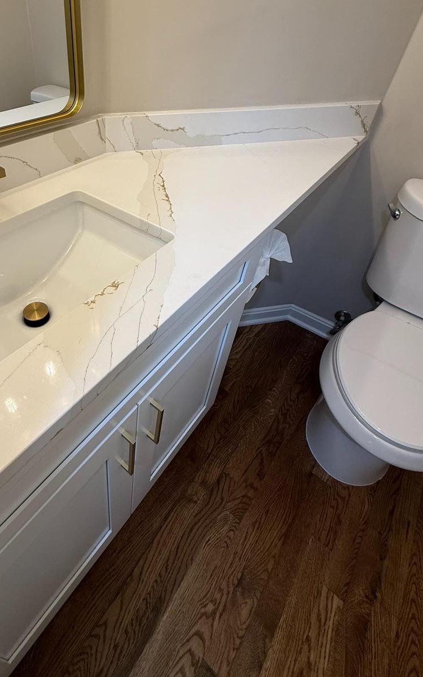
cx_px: 122
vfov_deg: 86.5
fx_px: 350
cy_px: 259
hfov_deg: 59.9
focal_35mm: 19
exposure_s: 1/120
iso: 125
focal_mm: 2.22
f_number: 2.2
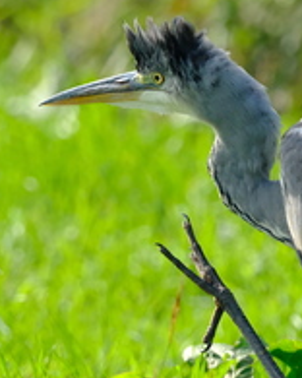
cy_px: 175
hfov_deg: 1.3
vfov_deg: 1.7
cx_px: 277
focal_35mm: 1171
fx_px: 13083
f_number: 7.1
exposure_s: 1/8000
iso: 5000
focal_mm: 351.8
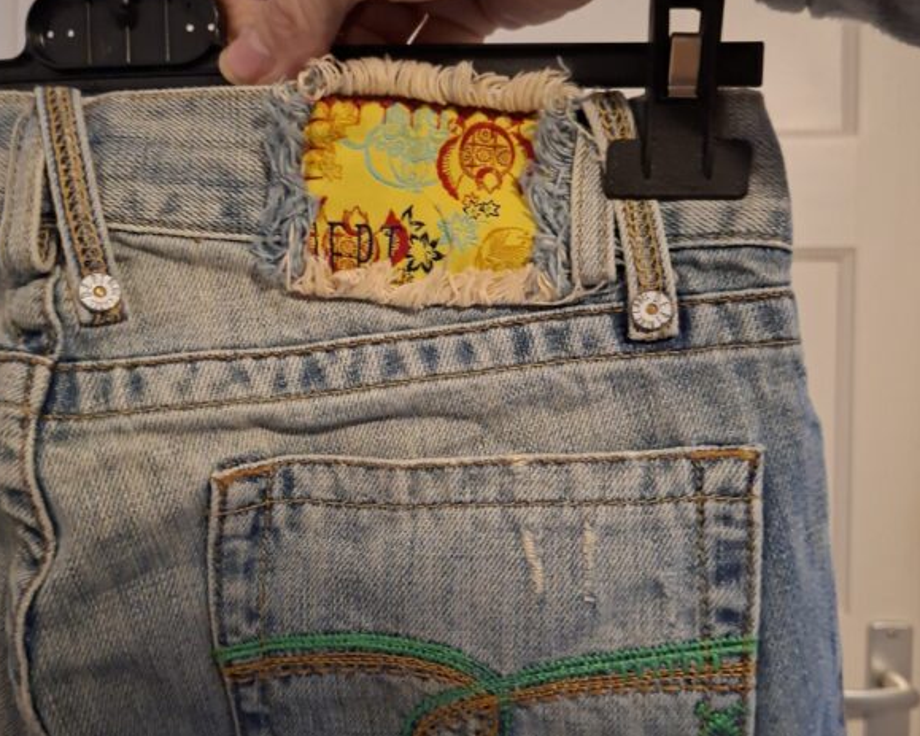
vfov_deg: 47.1
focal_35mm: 31
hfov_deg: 57.2
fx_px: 844
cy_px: 389
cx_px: 456
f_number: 1.8
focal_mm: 5.54
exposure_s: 1/20
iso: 800
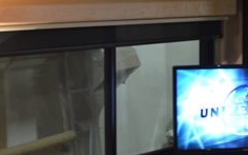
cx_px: 241
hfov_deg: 17.0
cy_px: 108
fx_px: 813
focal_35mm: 120
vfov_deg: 10.8
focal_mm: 29
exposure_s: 1/8
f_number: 4.5
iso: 800
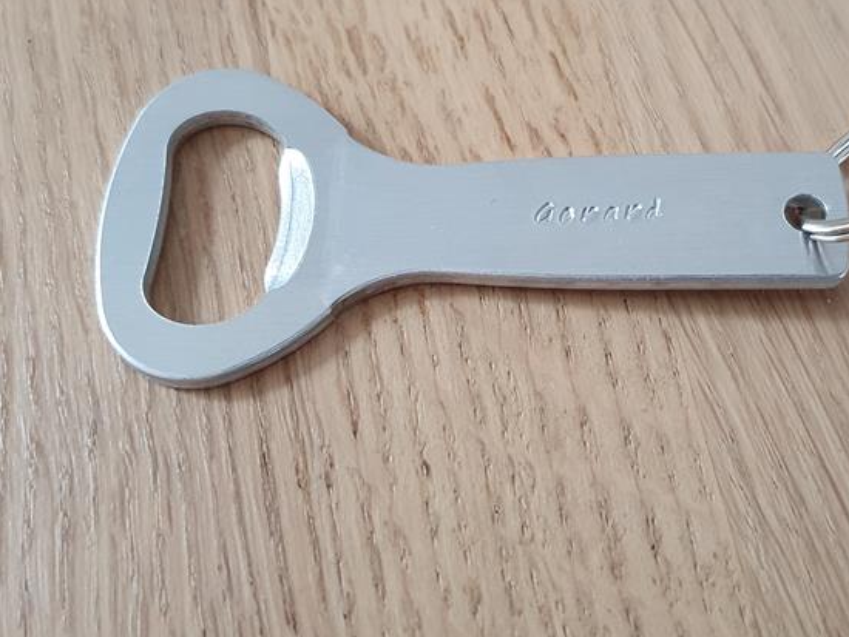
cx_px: 553
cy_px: 265
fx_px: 1055
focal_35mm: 43
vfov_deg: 33.5
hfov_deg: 43.3
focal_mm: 4.32
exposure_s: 1/50
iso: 400
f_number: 1.5
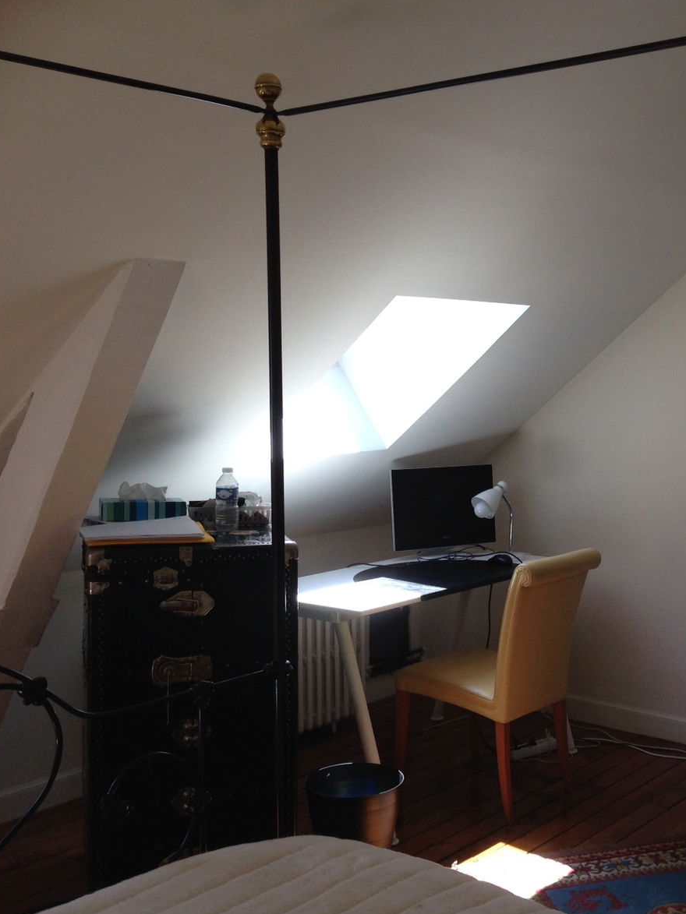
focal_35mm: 45
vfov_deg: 42.1
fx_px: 1189
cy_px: 464
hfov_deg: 31.5
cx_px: 529
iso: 80
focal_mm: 4.12
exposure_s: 1/120
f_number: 2.4
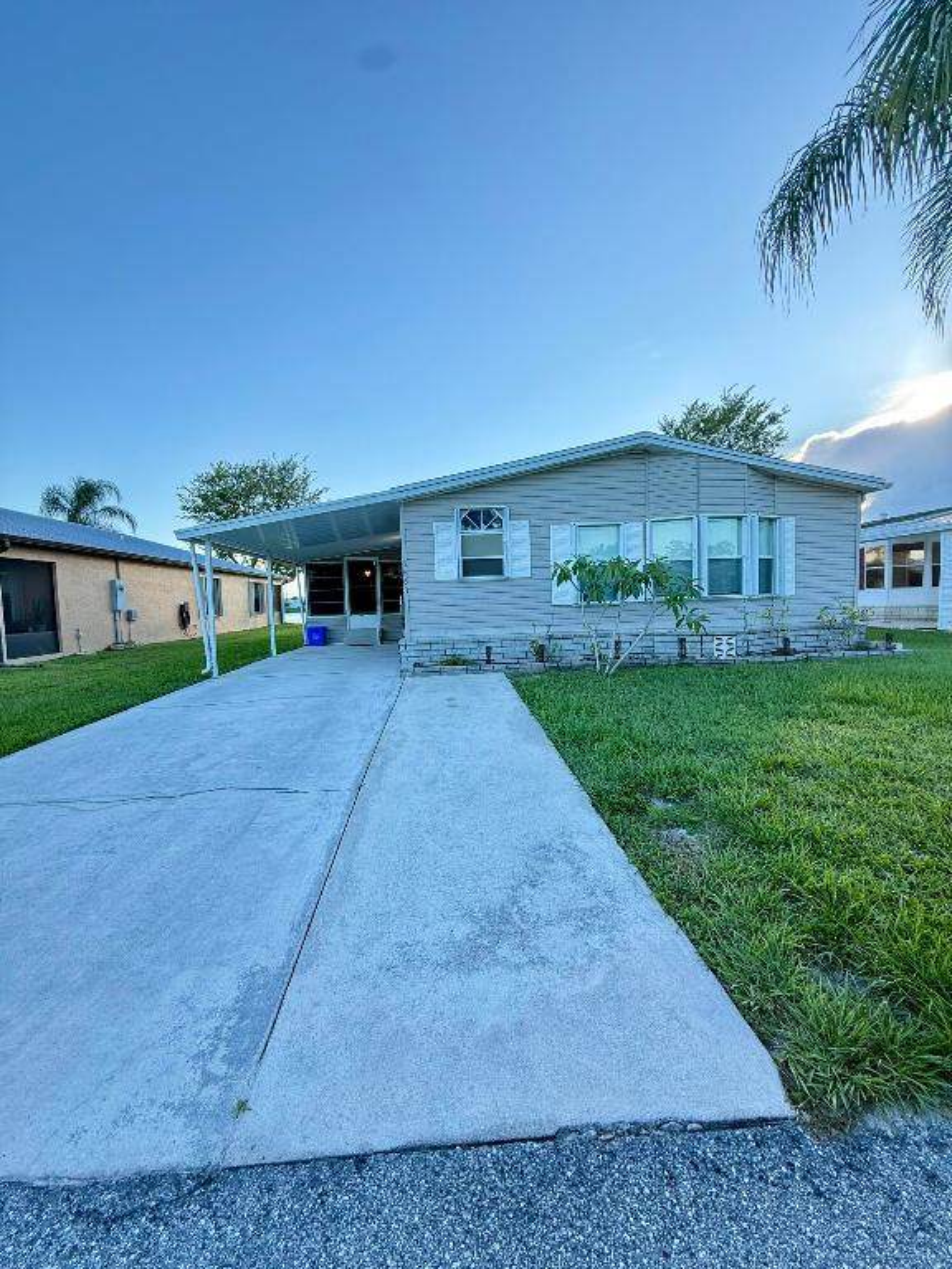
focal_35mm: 14
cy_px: 634
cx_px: 476
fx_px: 513
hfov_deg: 85.7
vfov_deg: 102.1
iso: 64
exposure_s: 1/177
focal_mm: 2.22
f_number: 2.2
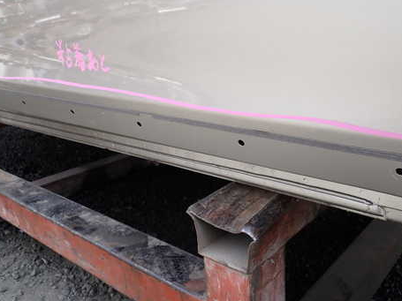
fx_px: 383
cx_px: 214
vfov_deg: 42.9
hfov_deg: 55.3
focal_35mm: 33
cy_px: 133
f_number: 2.8
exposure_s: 1/400
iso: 100
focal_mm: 4.5
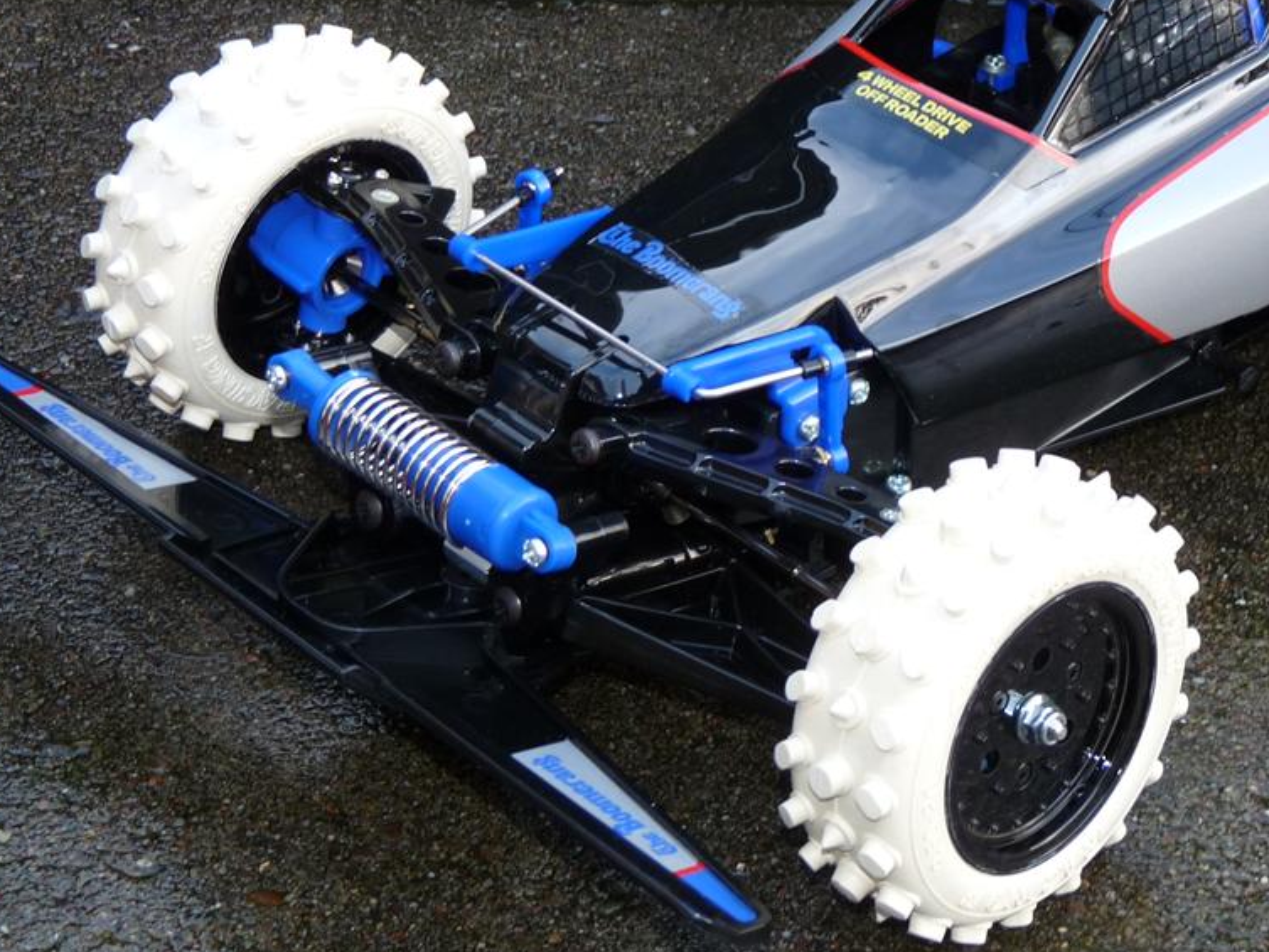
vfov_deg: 12.4
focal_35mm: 119
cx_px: 974
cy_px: 177
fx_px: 4363
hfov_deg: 16.5
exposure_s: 1/40
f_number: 3.4
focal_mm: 12.4
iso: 100
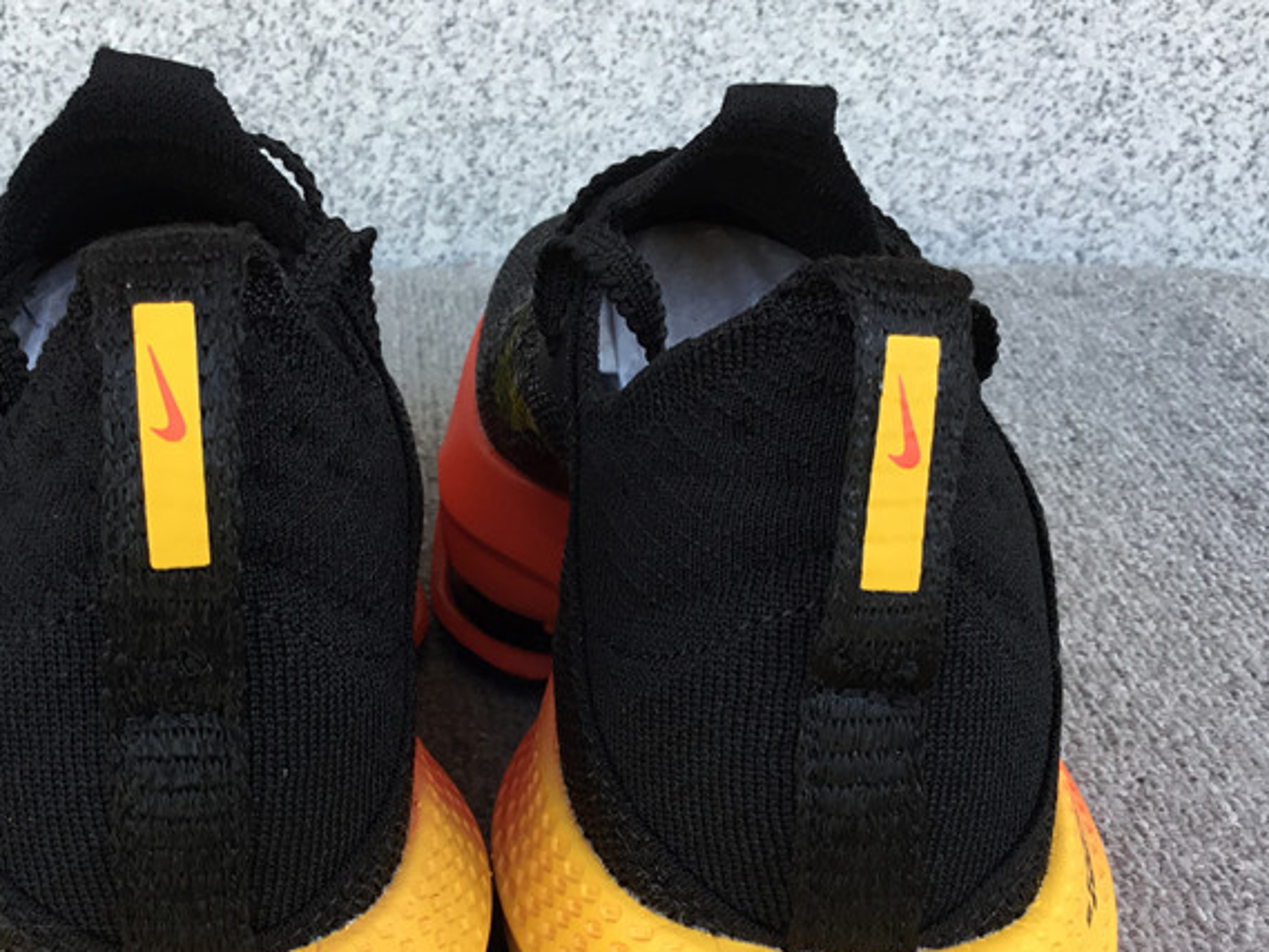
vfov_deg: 29.3
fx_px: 1797
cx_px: 446
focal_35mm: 49
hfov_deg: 38.6
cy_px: 694
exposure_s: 1/100
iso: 40
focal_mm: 3.3
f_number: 2.4
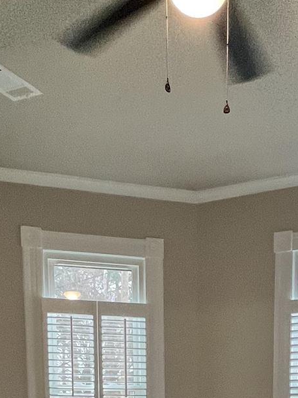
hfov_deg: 29.3
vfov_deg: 31.8
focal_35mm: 49
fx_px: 563
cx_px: 216
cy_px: 489
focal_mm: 1.57
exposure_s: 1/60
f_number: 1.8
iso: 200
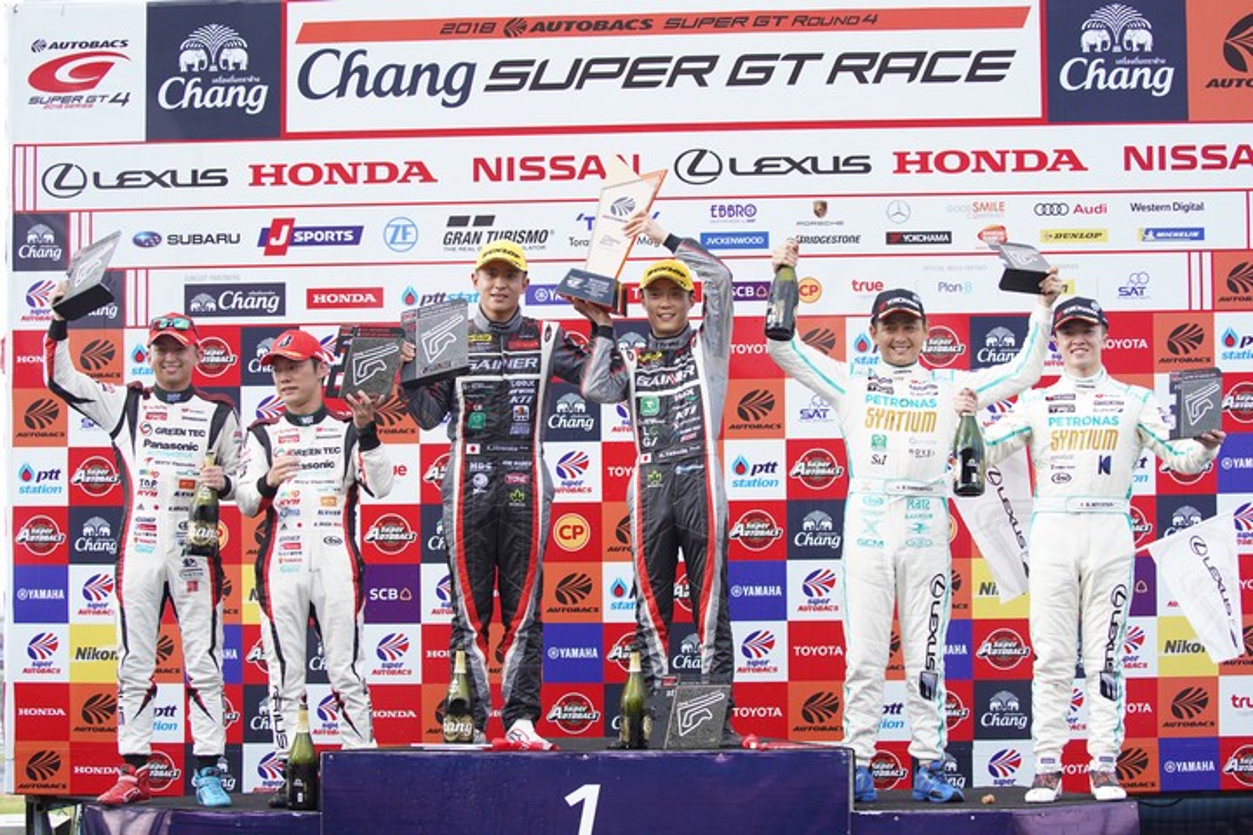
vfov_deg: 13.7
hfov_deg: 20.4
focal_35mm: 100
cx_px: 626
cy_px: 418
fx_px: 3480
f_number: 5.6
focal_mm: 100
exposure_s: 1/250
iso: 400
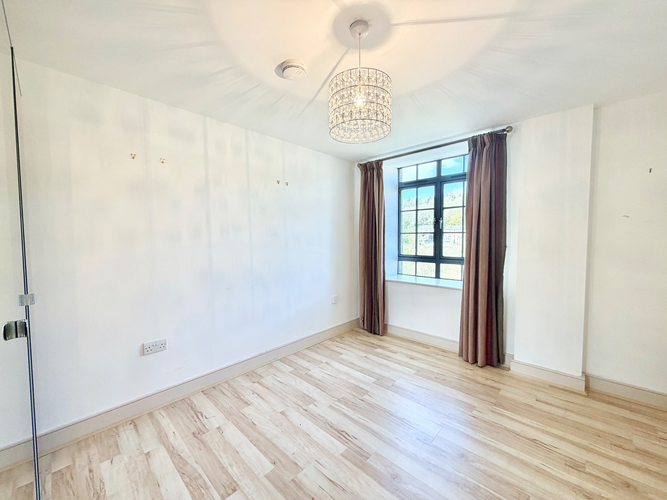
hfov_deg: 102.1
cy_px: 250
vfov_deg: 85.7
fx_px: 270
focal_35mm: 14
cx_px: 334
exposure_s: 1/100
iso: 100
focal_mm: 2.22
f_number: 2.2
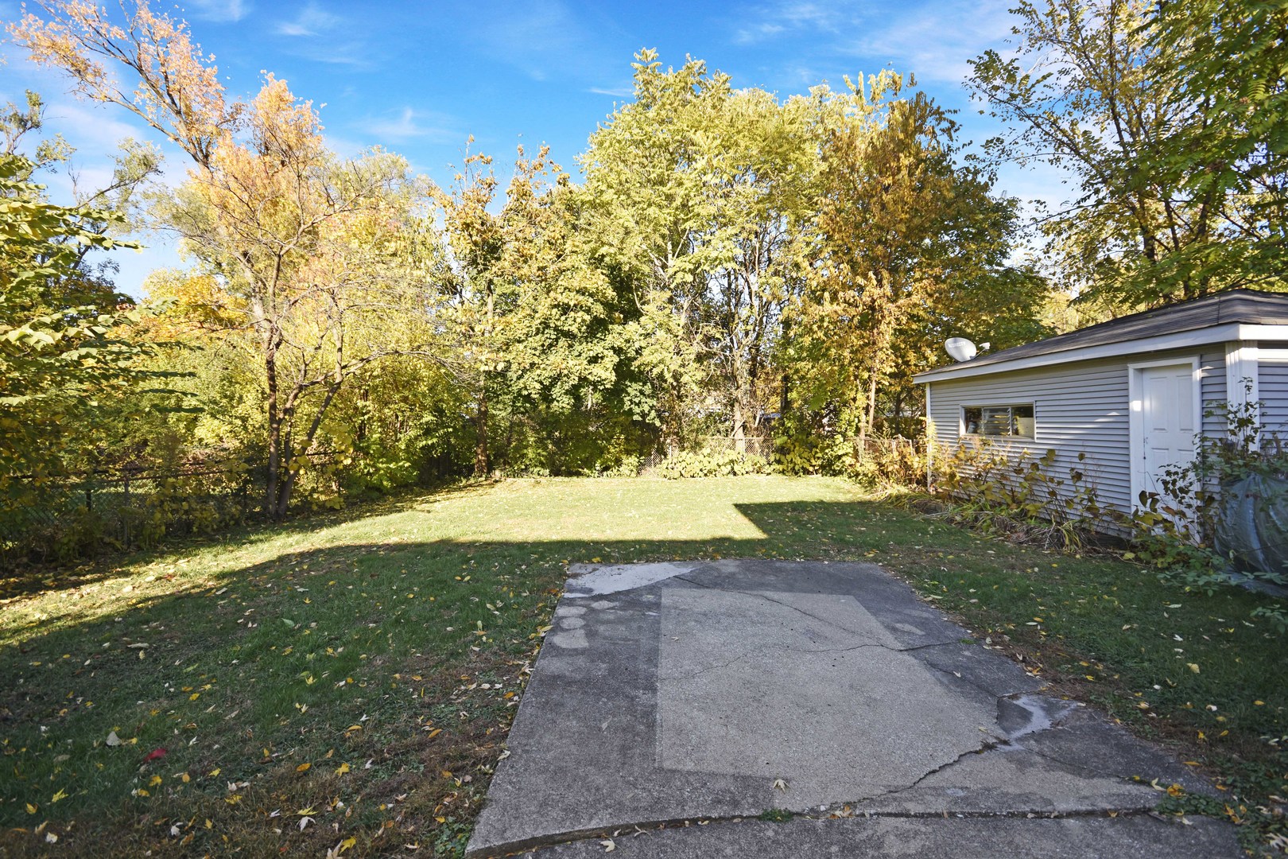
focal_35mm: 15
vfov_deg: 77.3
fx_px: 537
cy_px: 430
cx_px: 644
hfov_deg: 100.4
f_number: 5.6
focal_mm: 10
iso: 100
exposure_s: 1/125
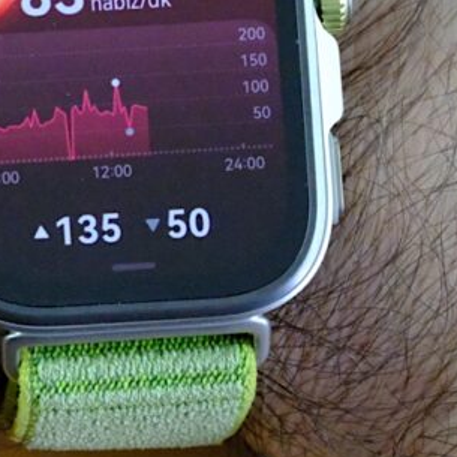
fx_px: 5108
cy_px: 102
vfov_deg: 5.1
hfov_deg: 5.1
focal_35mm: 342
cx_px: 112
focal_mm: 80
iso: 12800
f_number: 16
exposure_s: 1/105
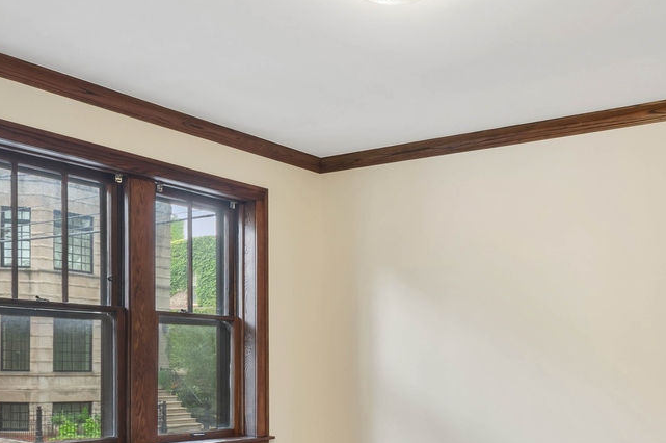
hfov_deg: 49.0
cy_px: 392
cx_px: 489
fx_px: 702
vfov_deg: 33.3
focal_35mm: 38
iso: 100
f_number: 11
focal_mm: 10
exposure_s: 1
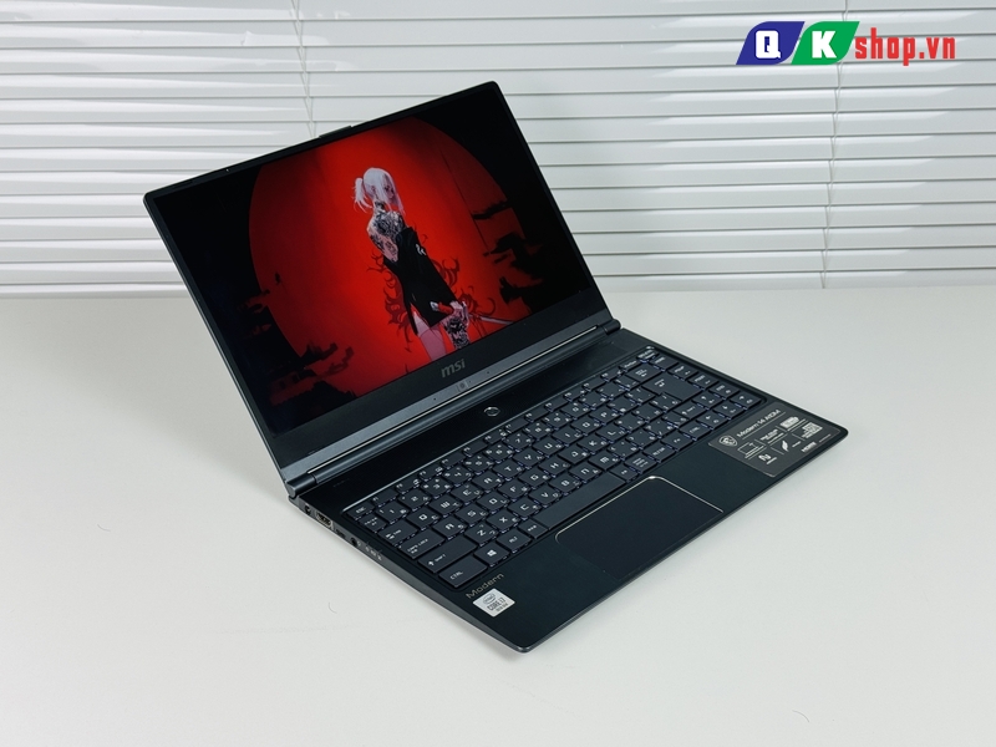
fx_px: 1381
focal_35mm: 48
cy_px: 374
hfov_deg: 39.7
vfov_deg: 30.3
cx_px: 498
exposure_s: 1/121
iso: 50
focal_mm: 6.76
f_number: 1.78
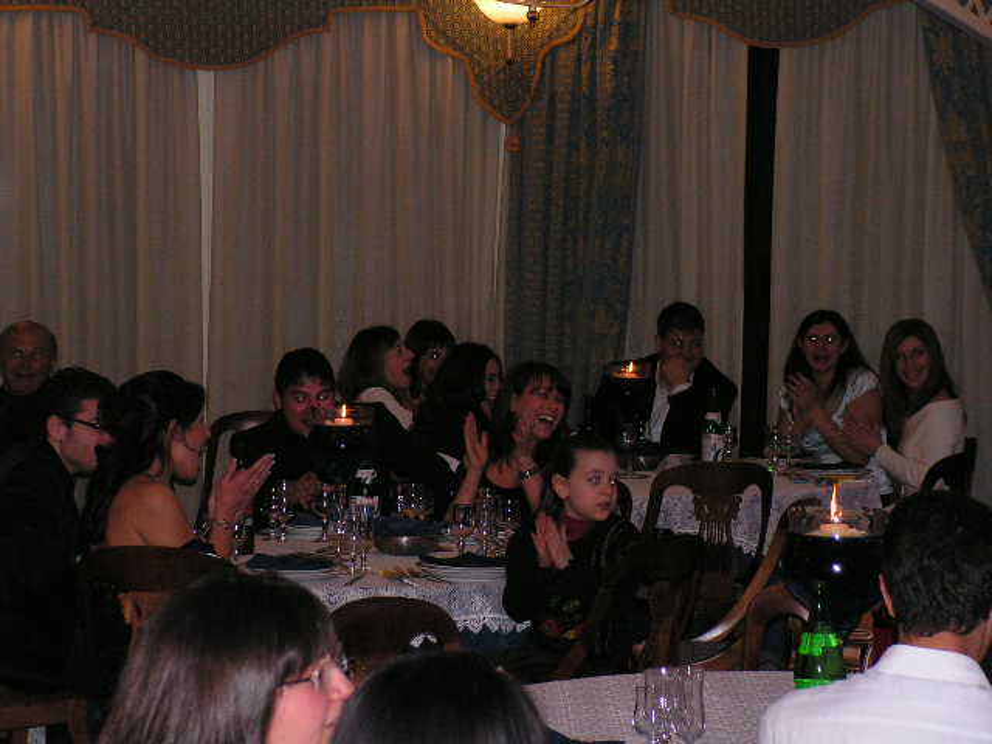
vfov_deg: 13.7
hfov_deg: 18.2
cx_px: 496
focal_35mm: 108
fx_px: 3095
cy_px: 372
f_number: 3.4
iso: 200
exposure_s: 1/100
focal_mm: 18.1
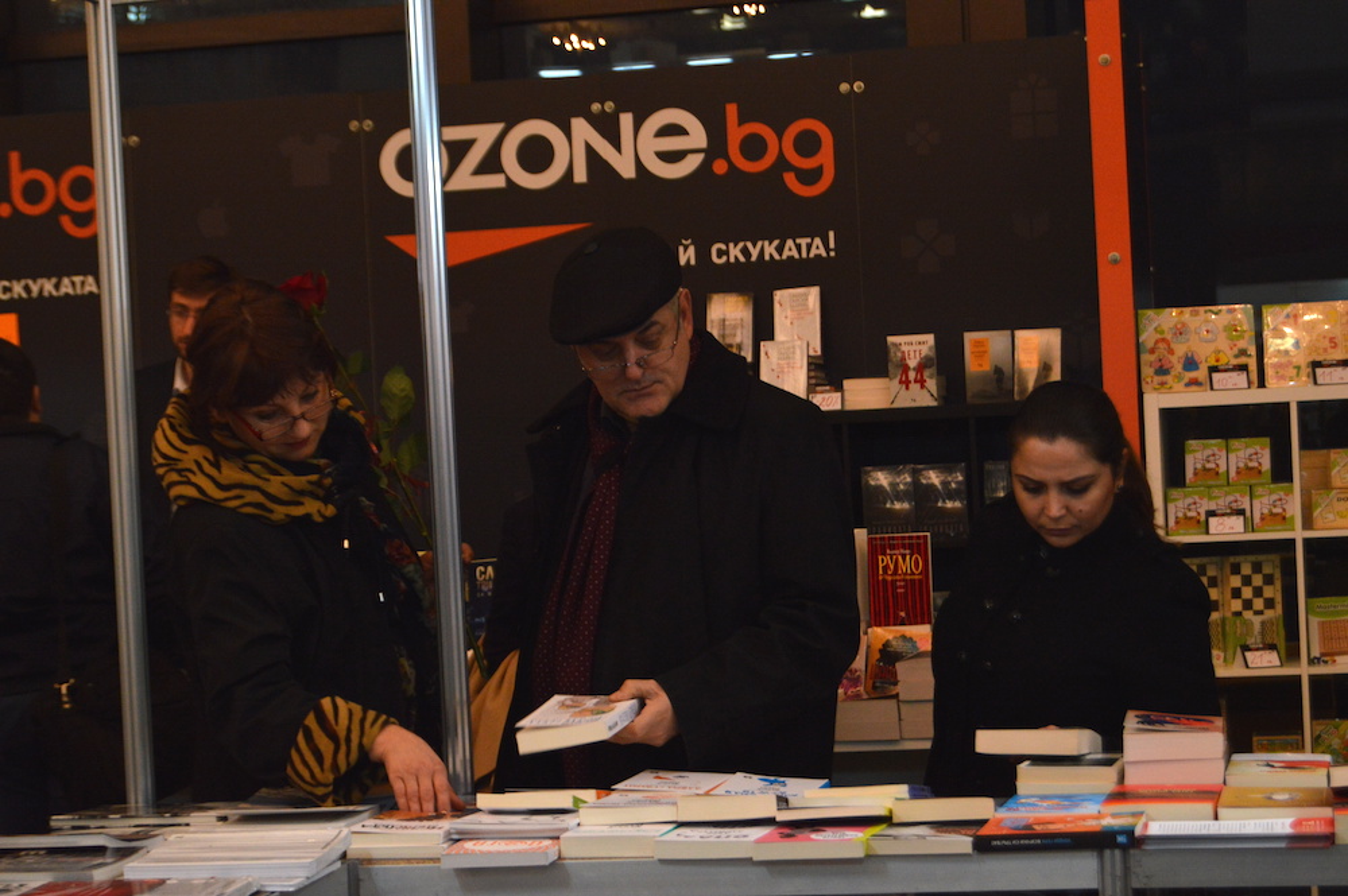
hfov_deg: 24.6
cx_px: 674
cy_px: 448
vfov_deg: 16.5
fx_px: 3087
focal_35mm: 82
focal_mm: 55
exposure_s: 1/50
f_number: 5.6
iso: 800
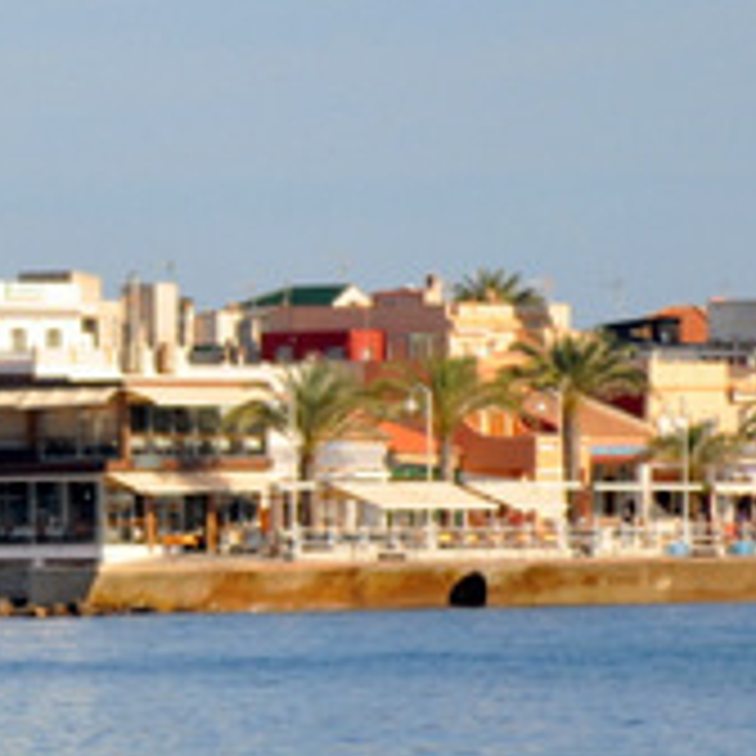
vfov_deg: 4.3
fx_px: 10170
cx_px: -248
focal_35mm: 412
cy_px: 533
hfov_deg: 4.2
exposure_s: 1/1250
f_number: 4.5
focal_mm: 85
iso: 200
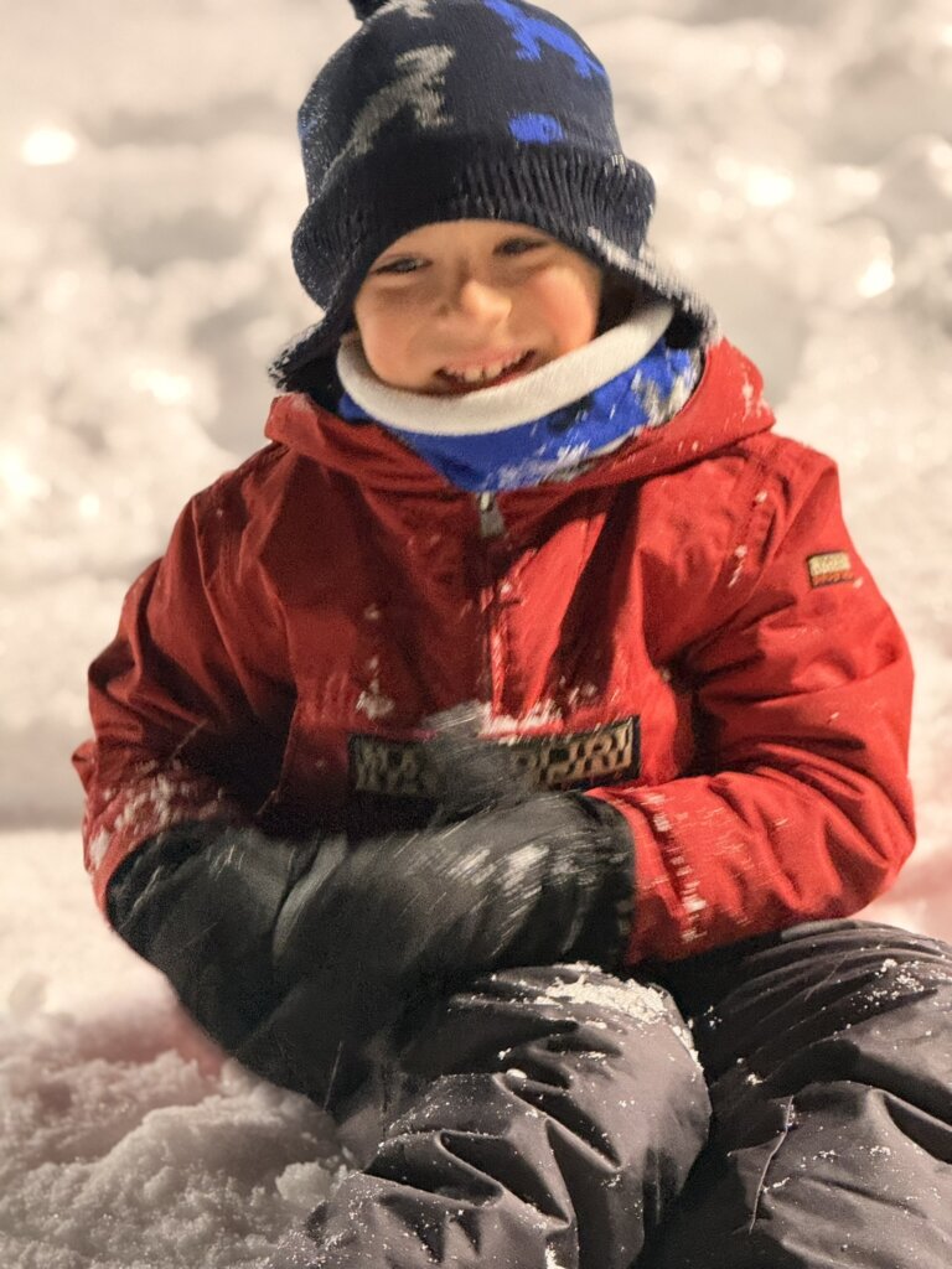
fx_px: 4400
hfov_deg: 12.3
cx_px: 476
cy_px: 634
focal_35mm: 120
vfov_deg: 16.4
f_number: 2.8
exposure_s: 1/33
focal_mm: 15.66
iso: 500
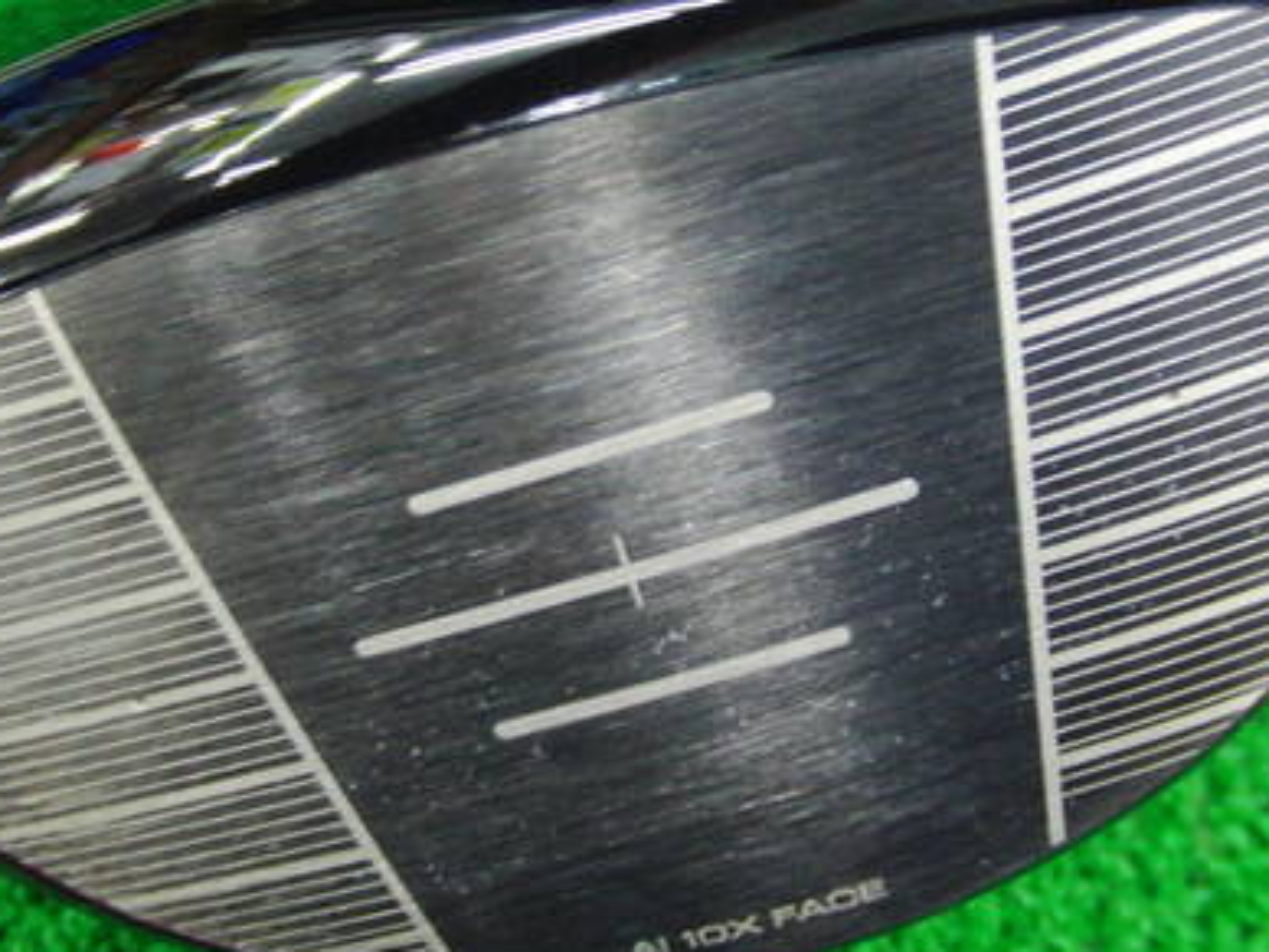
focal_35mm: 61
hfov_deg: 31.7
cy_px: 419
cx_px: 582
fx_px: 2236
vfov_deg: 24.0
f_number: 3.6
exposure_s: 1/15
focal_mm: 6.42
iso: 400
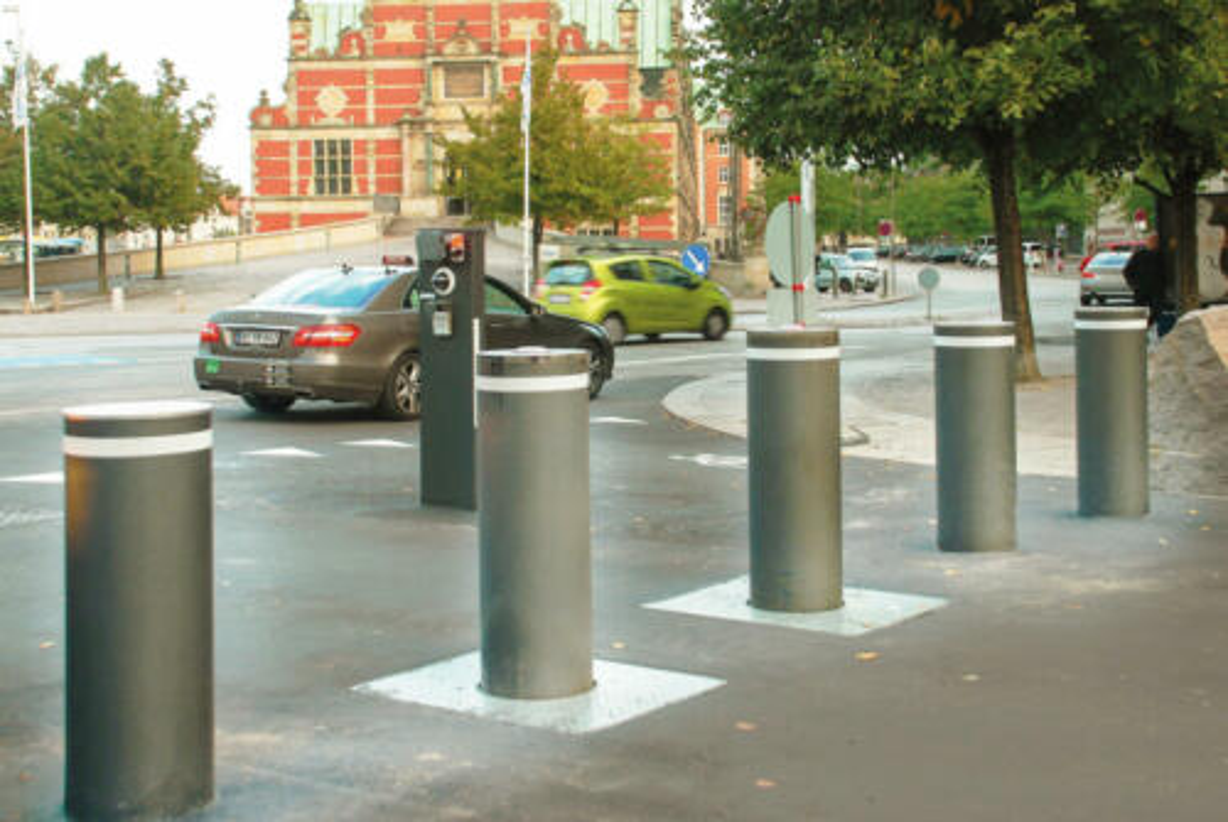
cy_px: 411
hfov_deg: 46.3
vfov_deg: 32.0
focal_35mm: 42
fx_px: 1435
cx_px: 614
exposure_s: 1/60
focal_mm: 28
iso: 200
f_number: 4
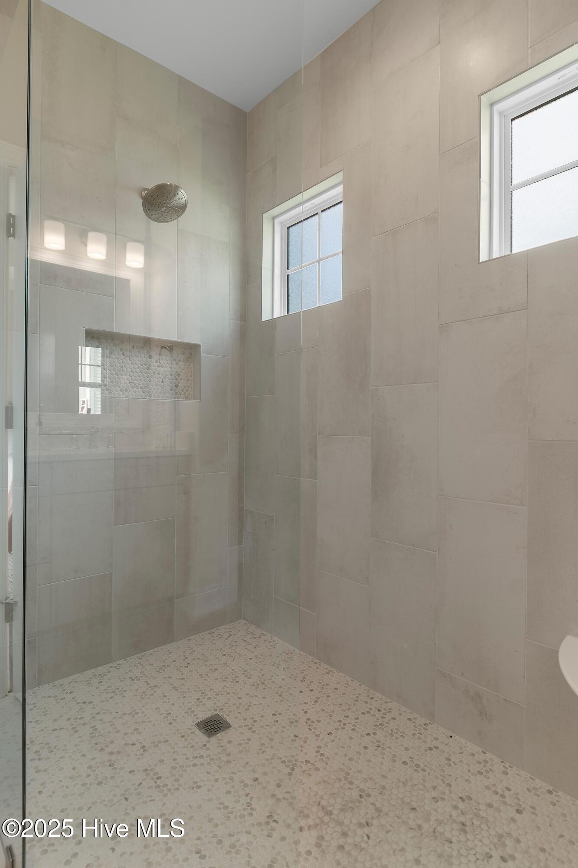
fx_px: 458
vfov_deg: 86.9
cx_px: 289
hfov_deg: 64.5
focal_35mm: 19
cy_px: 434
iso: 100
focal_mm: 13
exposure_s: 1/8
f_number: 5.6
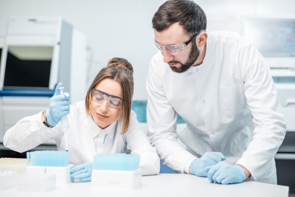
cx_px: 148
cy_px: 98
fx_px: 697
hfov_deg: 23.9
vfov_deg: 16.1
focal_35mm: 85
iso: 200
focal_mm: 85
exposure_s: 1/160
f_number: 2.2
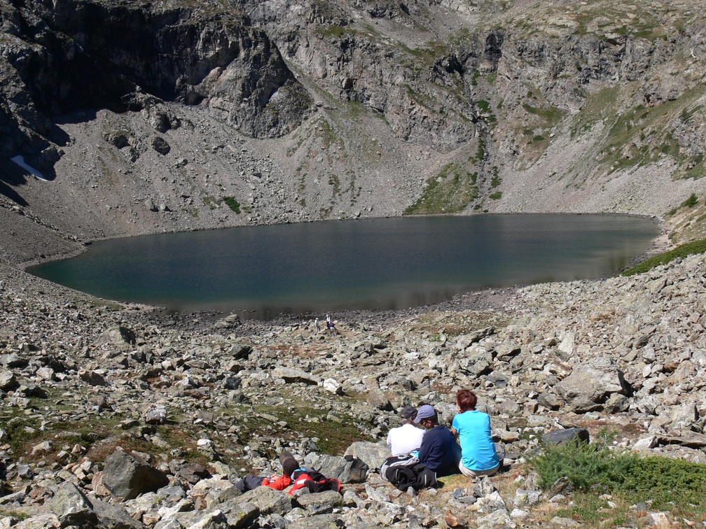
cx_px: 353
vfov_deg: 40.7
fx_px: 714
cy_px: 264
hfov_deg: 52.6
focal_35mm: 35
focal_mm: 7.4
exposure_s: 1/320
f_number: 5.6
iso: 80
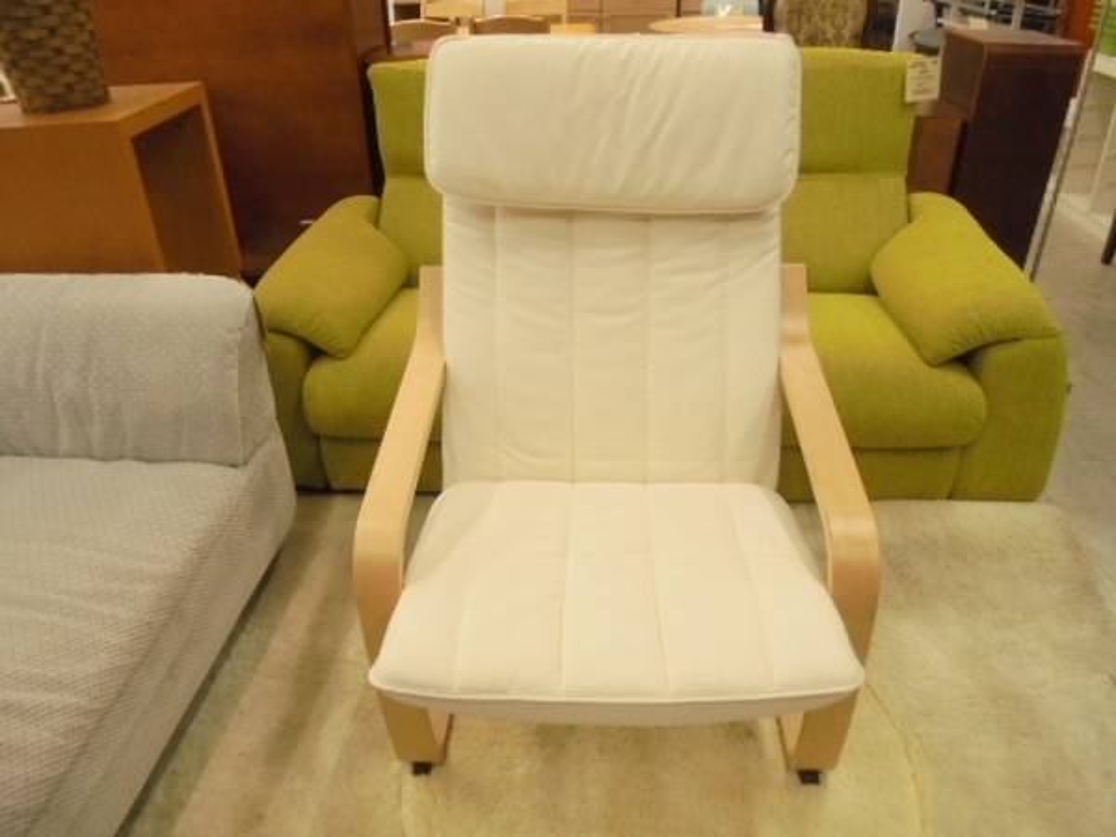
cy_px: 418
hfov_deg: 67.3
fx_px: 838
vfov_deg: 53.1
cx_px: 558
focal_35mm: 26
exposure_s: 1/125
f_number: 3.5
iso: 500
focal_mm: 4.6
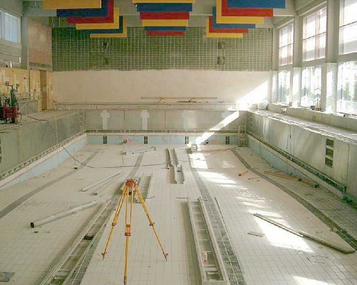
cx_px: 166
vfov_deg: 38.2
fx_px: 412
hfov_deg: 46.8
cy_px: 144
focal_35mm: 39
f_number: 2.6
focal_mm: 7.6
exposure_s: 1/250
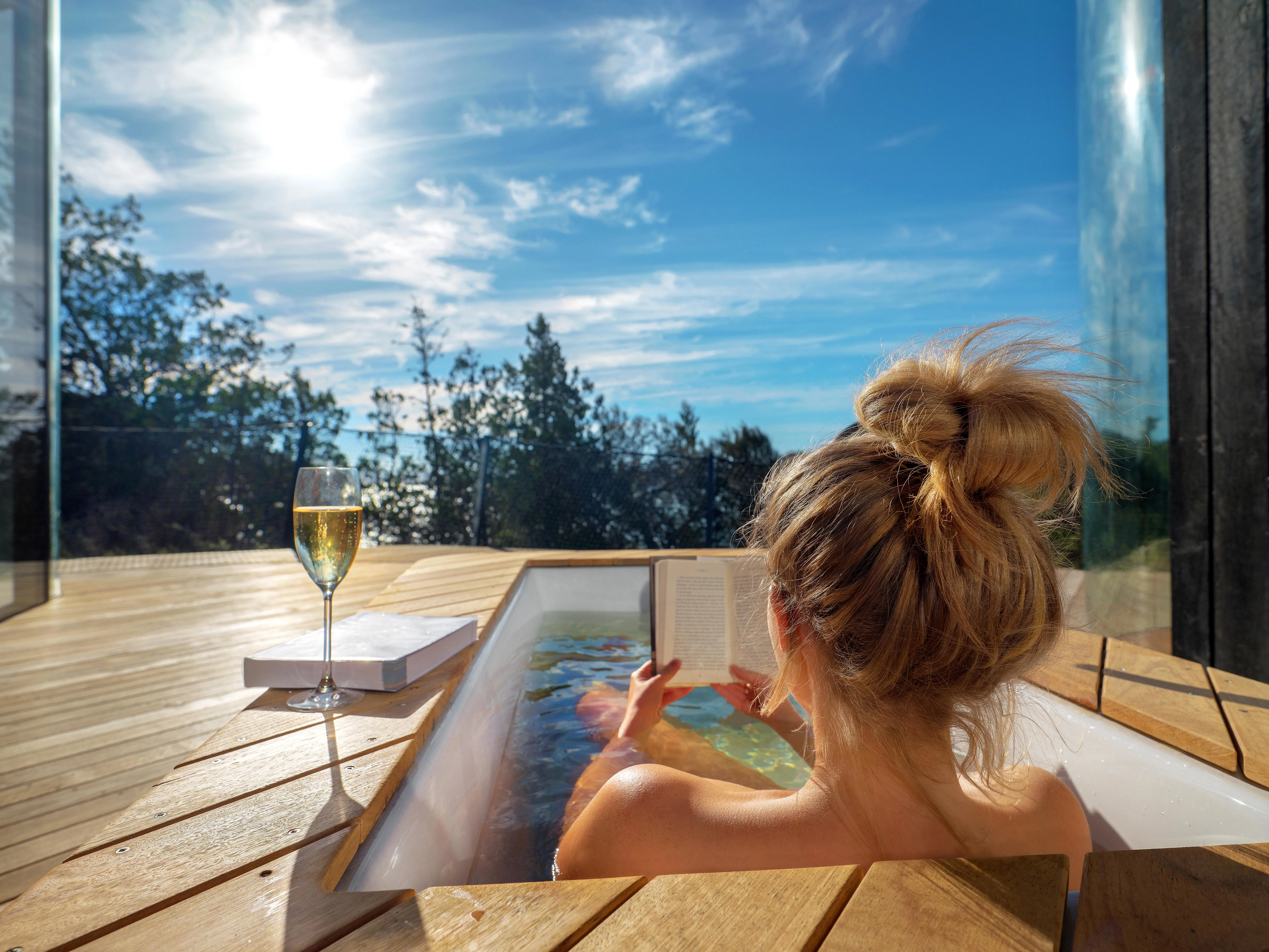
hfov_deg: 87.8
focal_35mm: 18
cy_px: 476
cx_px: 634
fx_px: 660
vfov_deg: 71.6
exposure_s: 1/600
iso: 200
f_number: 8
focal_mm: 23
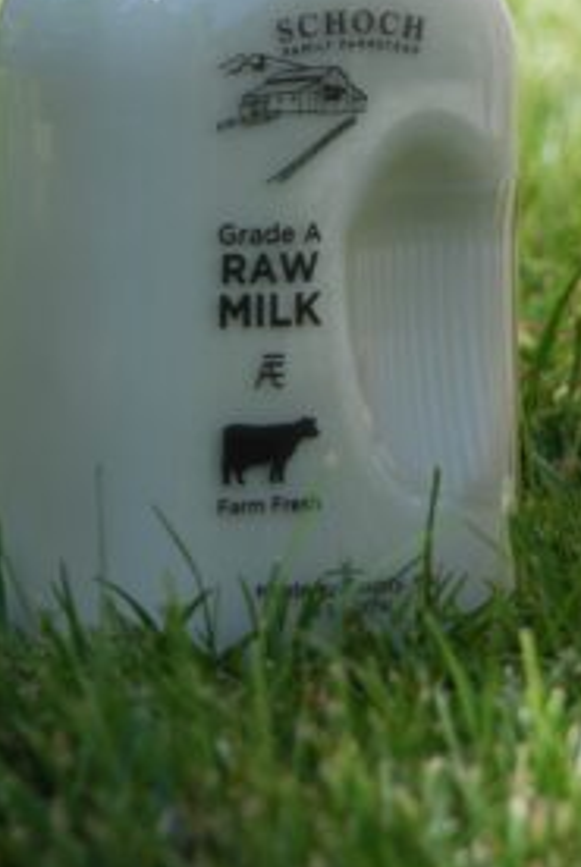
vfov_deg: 7.3
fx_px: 6801
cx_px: 210
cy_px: 179
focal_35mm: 282
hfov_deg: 4.9
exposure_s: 1/160
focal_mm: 116
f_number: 5.6
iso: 100
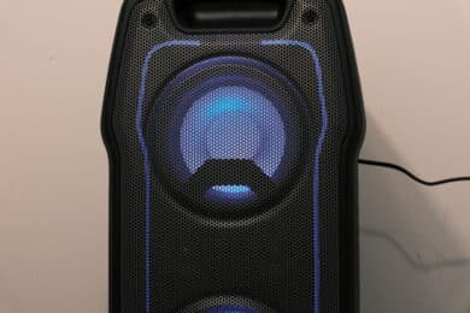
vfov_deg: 18.2
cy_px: 156
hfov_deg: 27.0
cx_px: 235
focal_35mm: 75
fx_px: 979
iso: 3200
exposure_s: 1/75
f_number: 7.1
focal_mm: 50
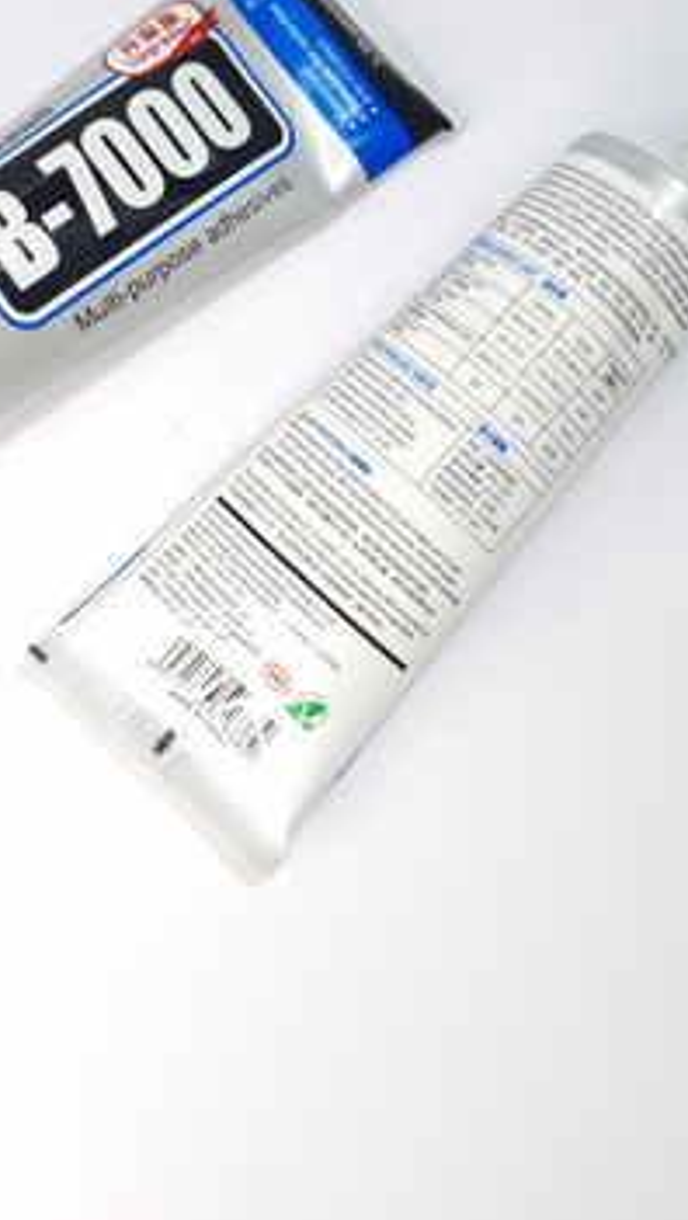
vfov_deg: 47.0
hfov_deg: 27.5
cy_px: 478
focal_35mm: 43
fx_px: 1392
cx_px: 191
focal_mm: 5.4
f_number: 1.8
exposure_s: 1/45
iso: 64
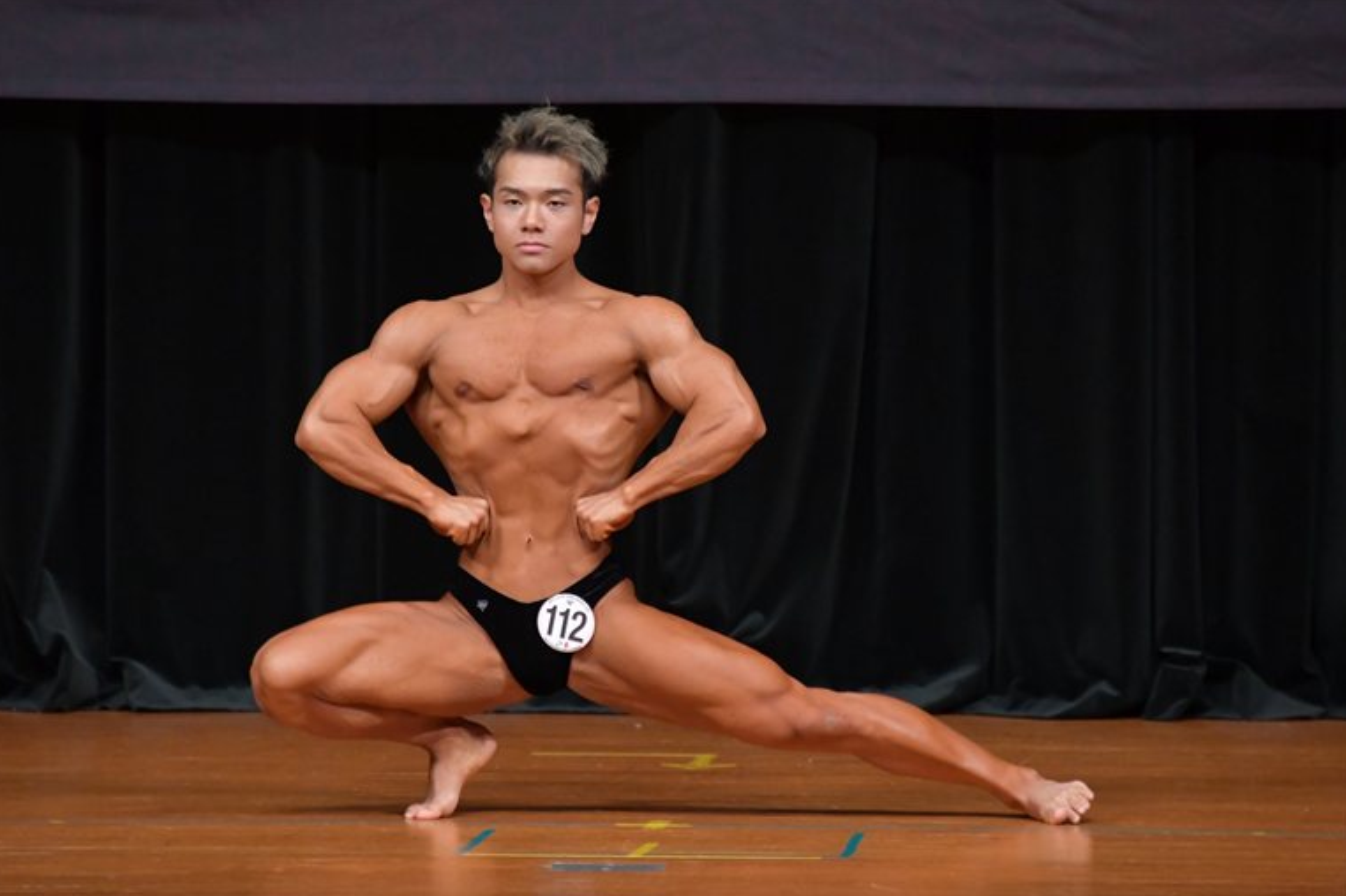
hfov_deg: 4.5
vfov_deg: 3.0
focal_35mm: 457
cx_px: 671
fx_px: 17078
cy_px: 448
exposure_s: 1/400
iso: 4000
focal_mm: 300
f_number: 5.6
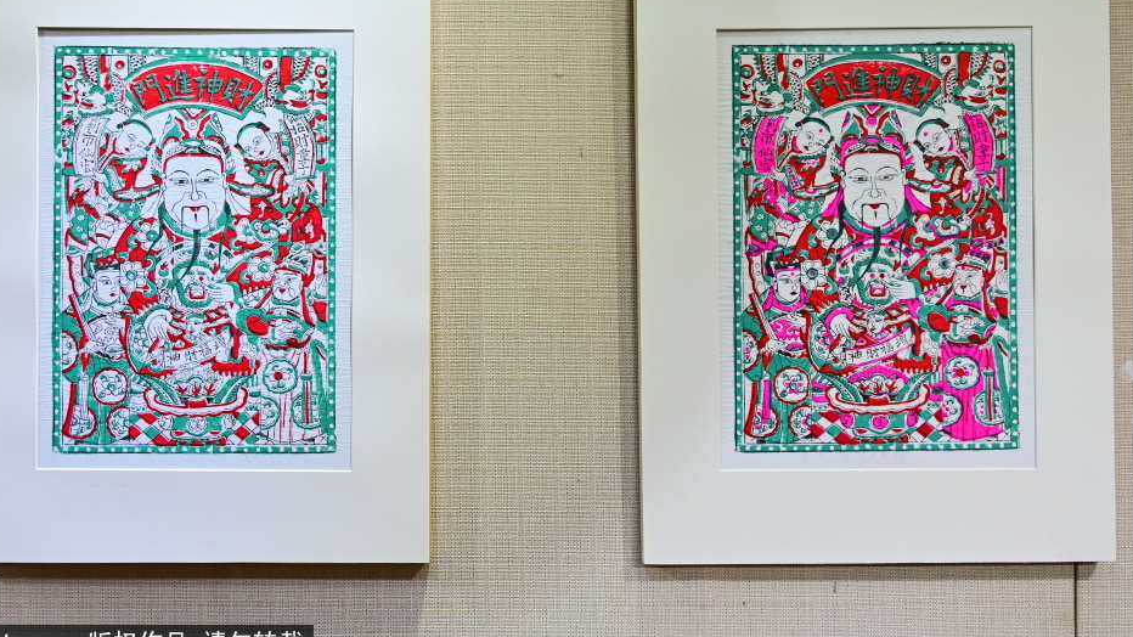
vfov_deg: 30.6
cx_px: 528
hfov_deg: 52.1
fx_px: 1159
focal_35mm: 39
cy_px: 246
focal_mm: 33.5
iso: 500
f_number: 4.8
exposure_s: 1/125
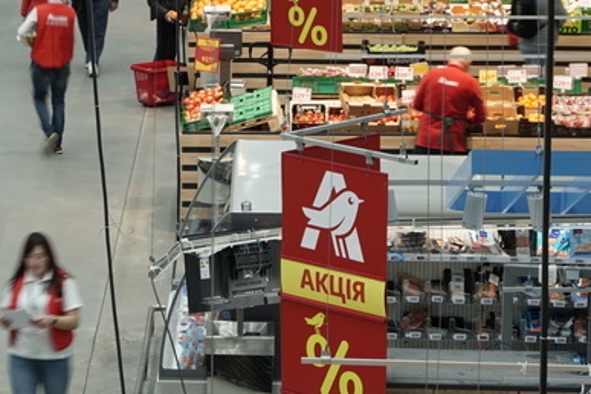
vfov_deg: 7.4
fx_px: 3053
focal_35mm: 186
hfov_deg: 10.7
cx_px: -232
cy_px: 203
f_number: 8
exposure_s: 1/10
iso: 250
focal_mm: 60
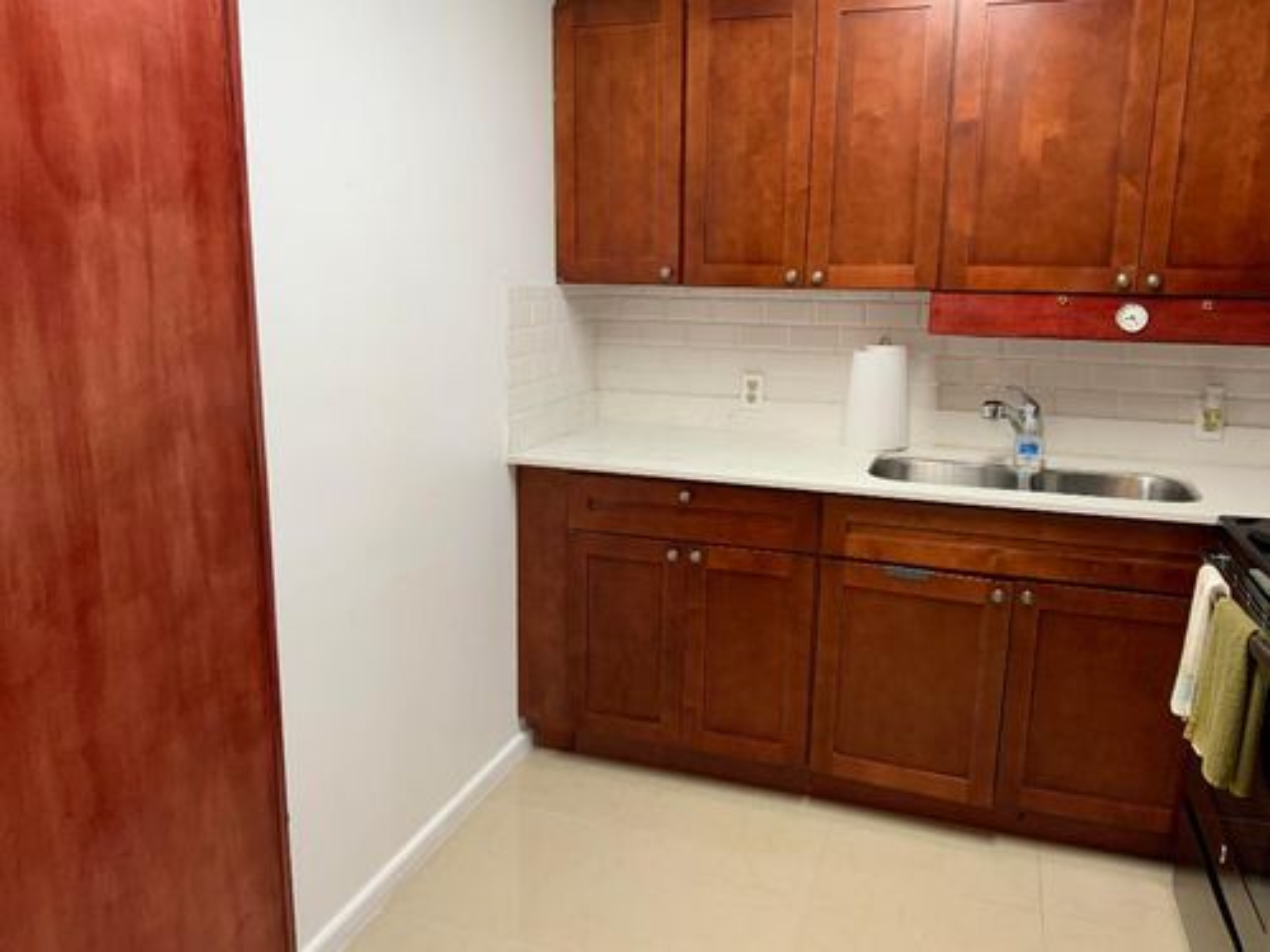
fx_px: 1064
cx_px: 635
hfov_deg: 61.7
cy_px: 476
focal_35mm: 29
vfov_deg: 48.2
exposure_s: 1/60
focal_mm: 3
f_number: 1.8
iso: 64
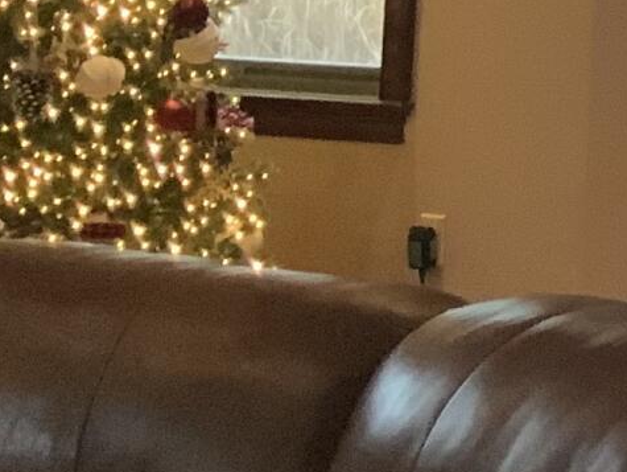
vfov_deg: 7.7
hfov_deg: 9.0
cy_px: -506
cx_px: 1830
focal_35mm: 183
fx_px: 3317
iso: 200
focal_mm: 3
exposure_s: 1/40
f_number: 1.8
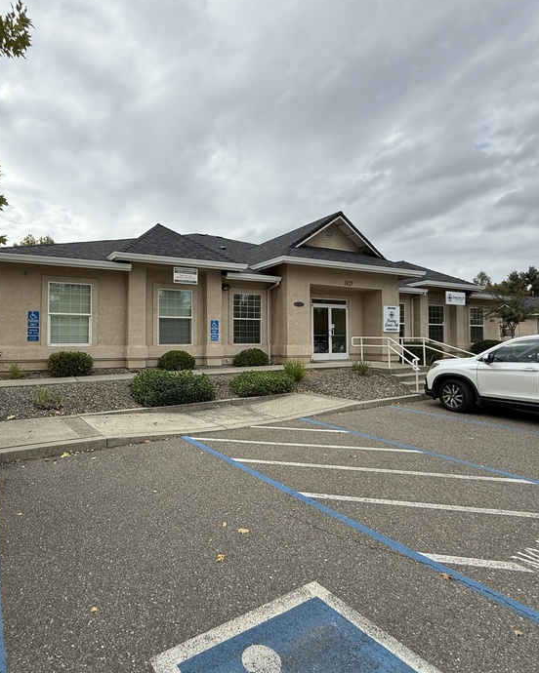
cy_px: 330
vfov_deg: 83.3
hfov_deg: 69.5
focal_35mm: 19
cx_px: 196
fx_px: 379
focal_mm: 2.22
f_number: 2.2
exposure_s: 1/1572
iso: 50
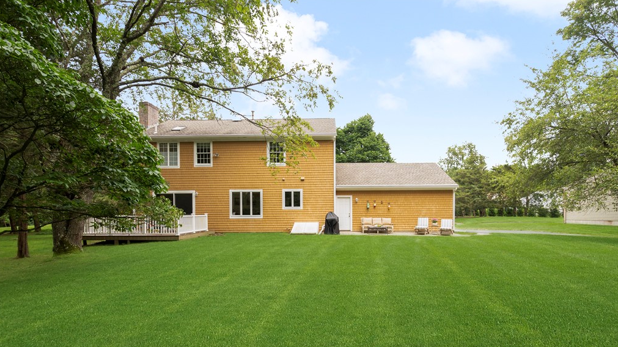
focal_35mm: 18
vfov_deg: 60.3
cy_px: 214
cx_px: 326
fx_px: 295
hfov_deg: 92.6
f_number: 7.1
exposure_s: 1/125
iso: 640
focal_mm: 16
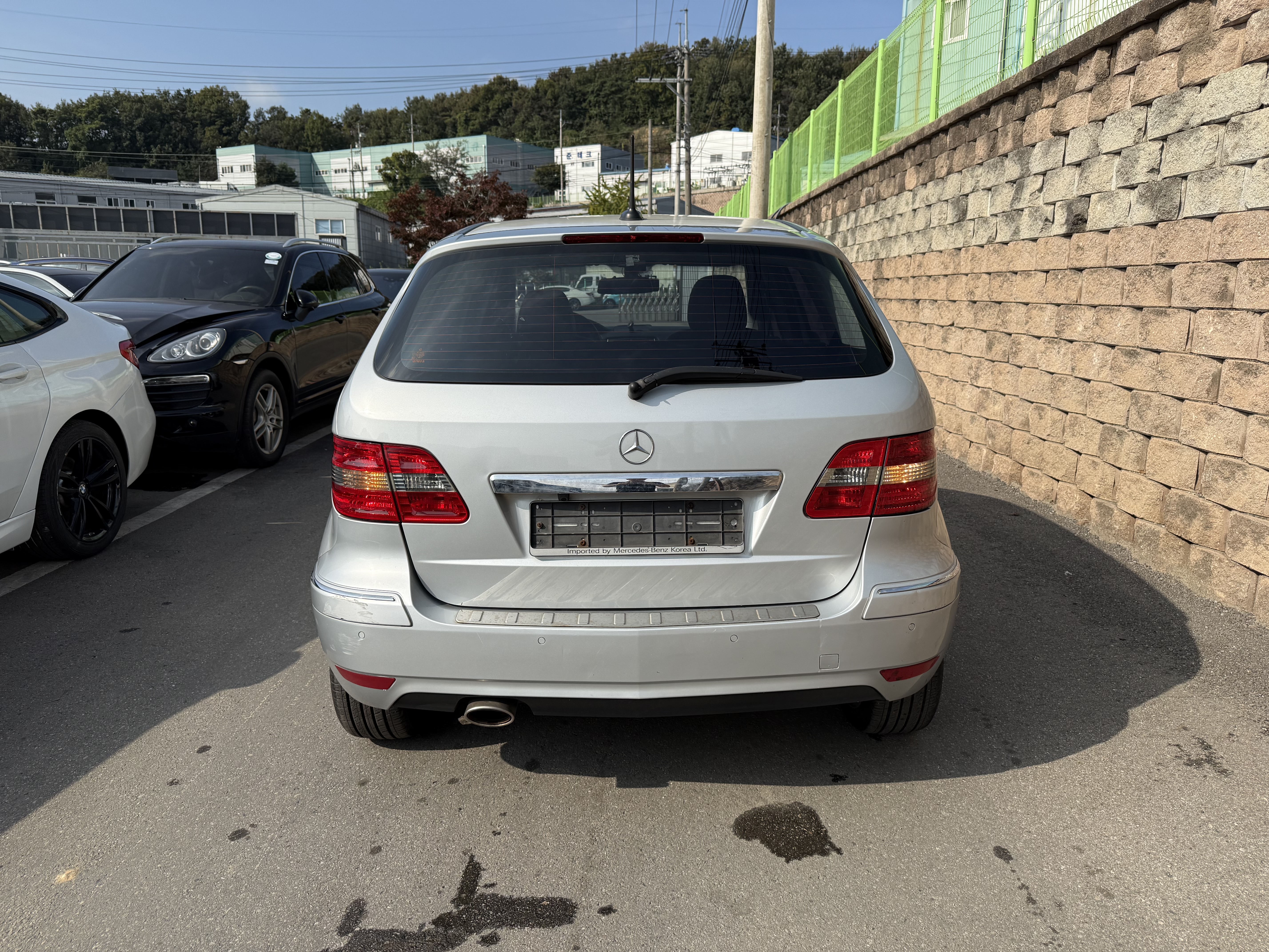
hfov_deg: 71.6
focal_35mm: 24
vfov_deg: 56.8
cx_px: 634
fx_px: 880
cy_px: 476
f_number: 1.78
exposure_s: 1/6173
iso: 100
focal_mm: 6.76
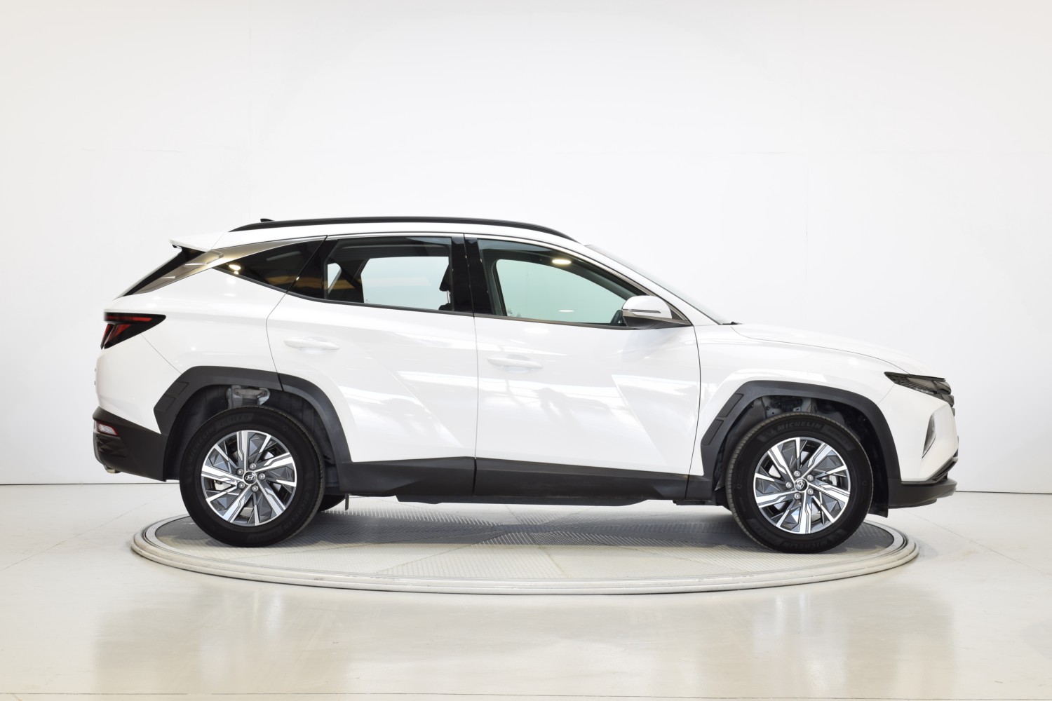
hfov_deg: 35.1
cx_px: 526
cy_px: 350
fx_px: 1666
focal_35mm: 57
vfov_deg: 23.8
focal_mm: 38
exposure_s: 1/5
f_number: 10
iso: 100
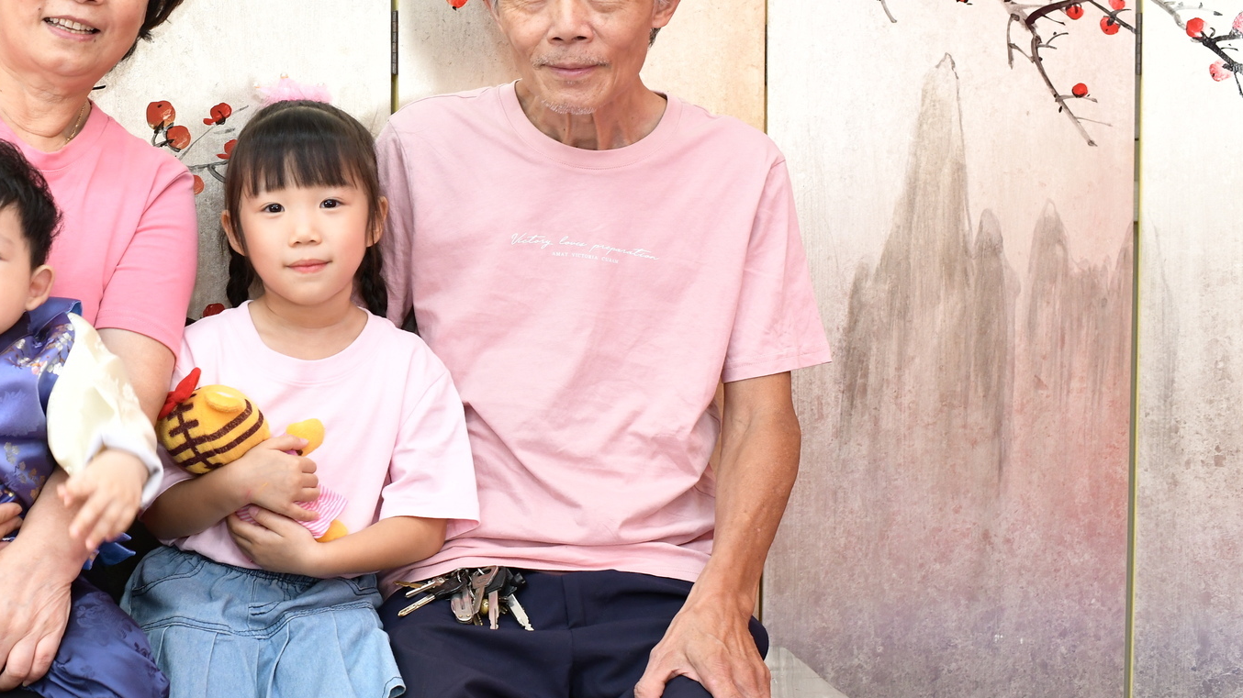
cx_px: 224
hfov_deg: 31.4
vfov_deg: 18.4
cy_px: 191
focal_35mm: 65
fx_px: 2142
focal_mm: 35
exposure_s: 1/200
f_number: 4.5
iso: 1000
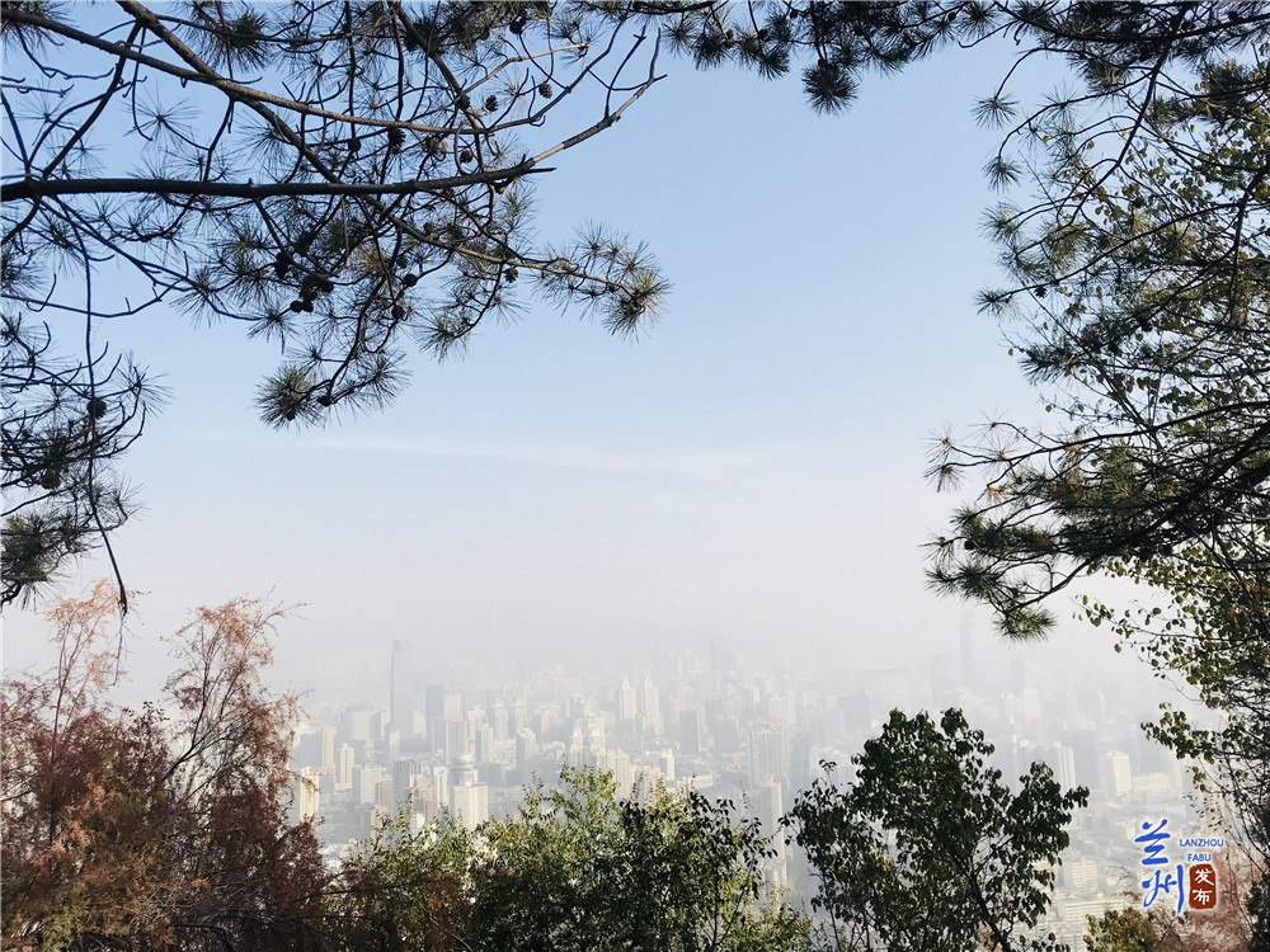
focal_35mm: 28
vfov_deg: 49.7
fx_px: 1027
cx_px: 635
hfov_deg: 63.4
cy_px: 476
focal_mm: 3.99
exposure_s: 1/2336
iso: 20
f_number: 1.8
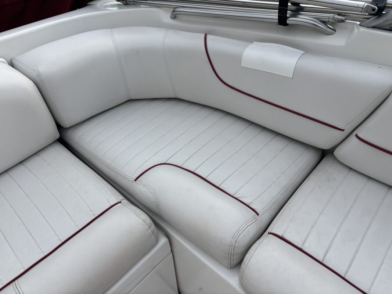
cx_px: 196
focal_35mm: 26
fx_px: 294
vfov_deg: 53.1
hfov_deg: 67.3
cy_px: 147
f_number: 1.6
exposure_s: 1/3106
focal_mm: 5.96
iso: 50
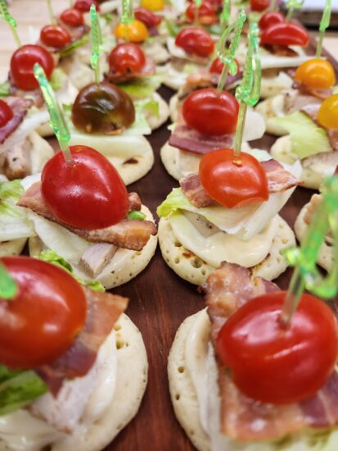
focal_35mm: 23
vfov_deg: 73.9
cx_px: 169
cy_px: 226
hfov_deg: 58.9
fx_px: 299
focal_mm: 5.4
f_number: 1.8
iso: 160
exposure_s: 1/120
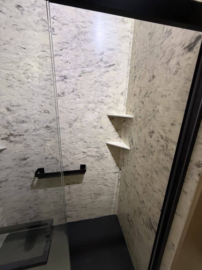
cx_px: 101
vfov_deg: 102.1
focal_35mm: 14
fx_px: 109
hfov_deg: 85.7
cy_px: 135
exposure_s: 1/60
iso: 400
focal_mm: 2.22
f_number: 2.2
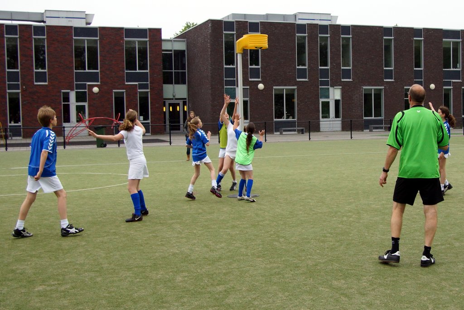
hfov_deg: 57.2
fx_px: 426
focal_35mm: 33
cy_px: 155
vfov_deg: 40.0
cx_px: 232
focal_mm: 22
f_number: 4
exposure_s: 1/1000
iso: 640
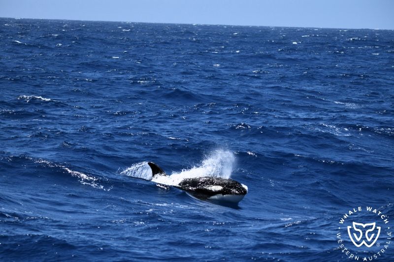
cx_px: 197
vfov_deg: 7.4
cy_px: 131
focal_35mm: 185
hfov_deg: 11.1
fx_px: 2024
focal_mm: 185
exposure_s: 1/8000
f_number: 5.3
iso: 1100
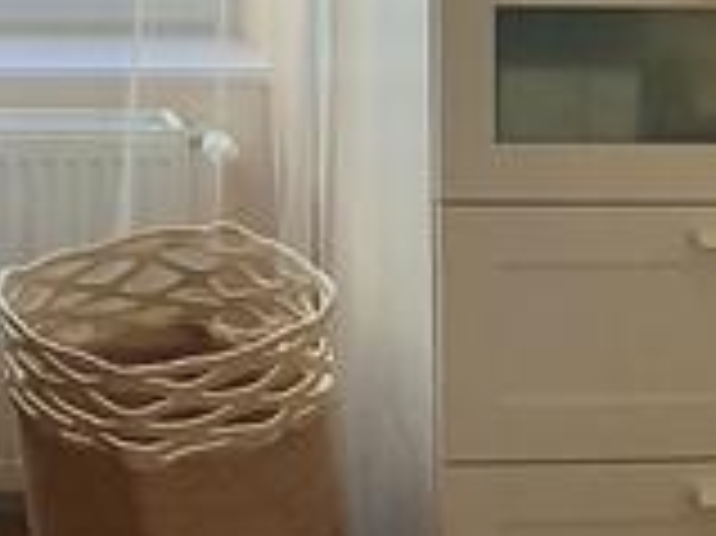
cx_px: -104
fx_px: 2026
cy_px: -441
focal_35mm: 98
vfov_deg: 13.5
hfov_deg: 19.1
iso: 200
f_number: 1.8
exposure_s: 1/60
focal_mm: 4.25
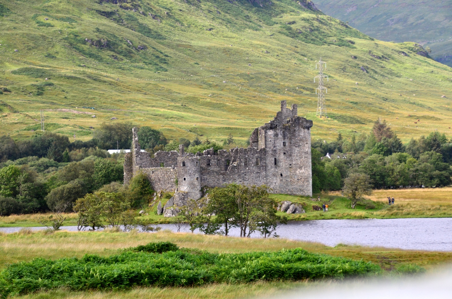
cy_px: 150
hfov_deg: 13.7
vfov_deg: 9.1
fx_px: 1879
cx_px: 226
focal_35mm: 150
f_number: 7.1
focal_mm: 100
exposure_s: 1/800
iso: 500
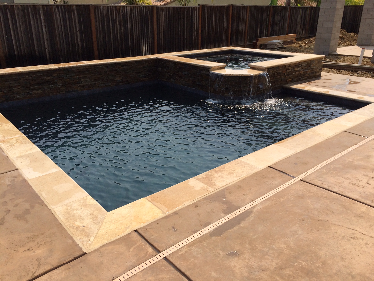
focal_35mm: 29
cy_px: 140
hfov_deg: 61.7
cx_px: 187
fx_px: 313
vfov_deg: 48.2
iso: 32
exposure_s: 1/2415
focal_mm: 4.15
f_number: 2.2
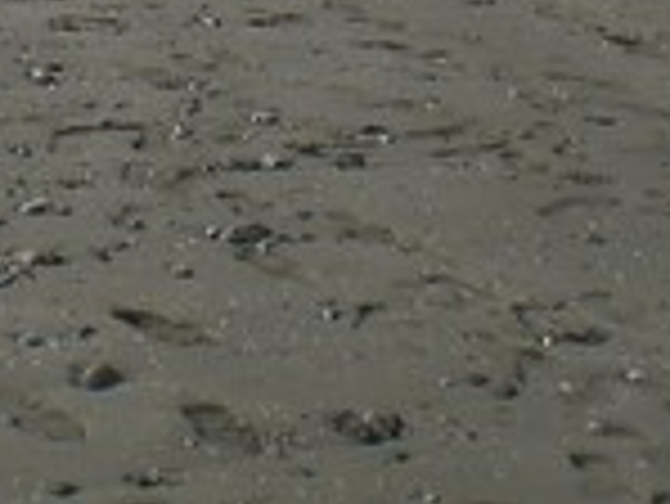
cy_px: -428
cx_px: -130
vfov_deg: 8.7
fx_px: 3157
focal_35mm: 163
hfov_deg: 11.9
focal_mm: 6.3
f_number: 4.4
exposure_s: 1/800
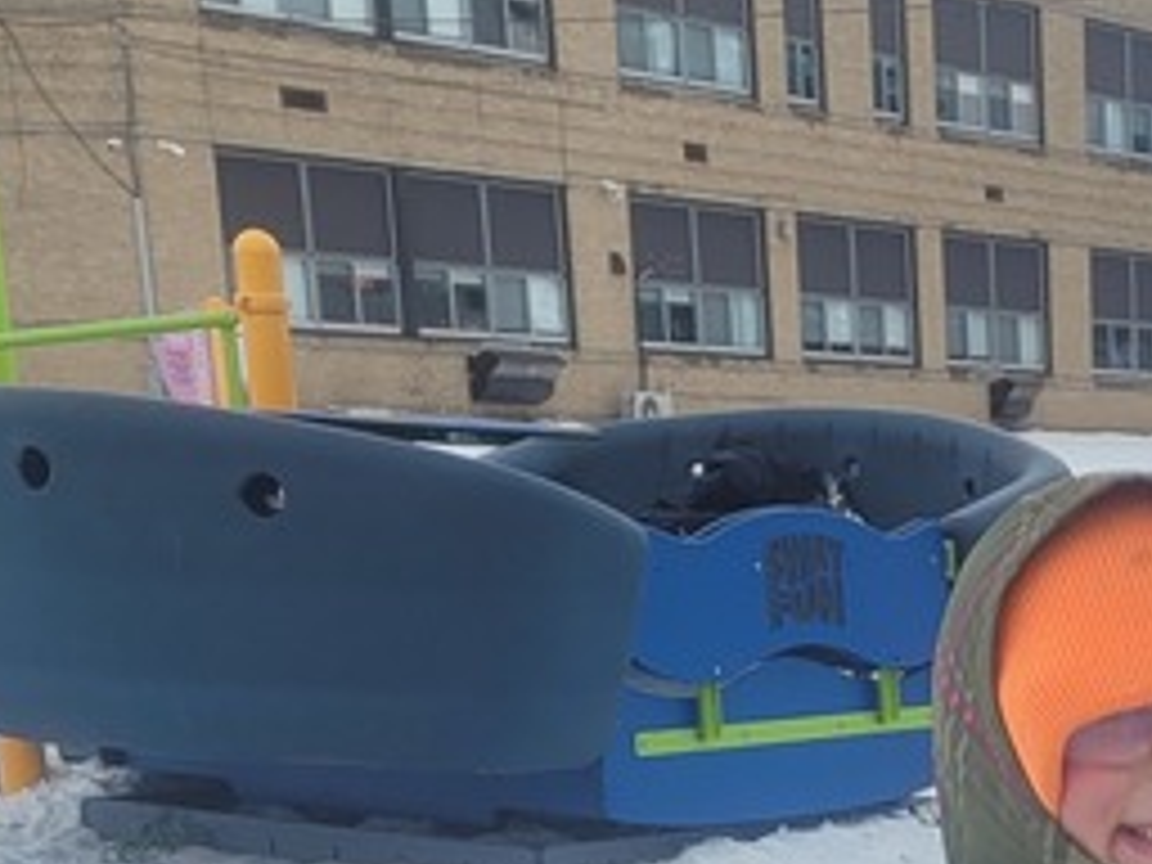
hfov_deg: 17.0
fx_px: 3461
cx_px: 1768
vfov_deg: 12.8
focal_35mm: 104
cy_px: 1616
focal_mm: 5.4
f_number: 1.8
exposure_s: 1/1387
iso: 40
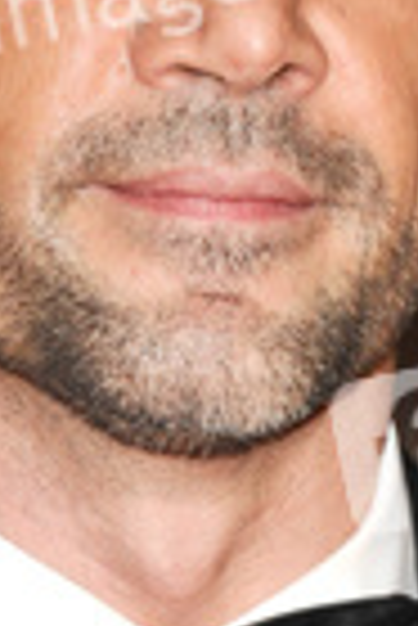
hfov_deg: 2.4
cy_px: 203
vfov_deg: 3.5
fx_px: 10118
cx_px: 155
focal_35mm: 582
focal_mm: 135
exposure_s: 1/200
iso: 320
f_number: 4.5
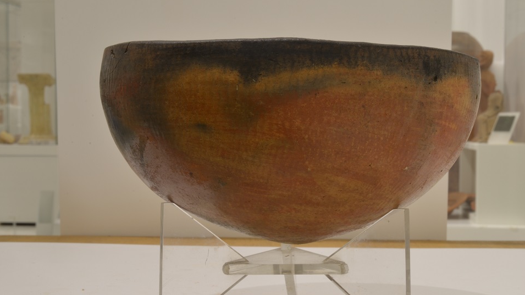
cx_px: 262
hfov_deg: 33.3
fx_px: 877
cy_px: 153
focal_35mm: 63
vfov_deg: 19.1
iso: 160
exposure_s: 1.6
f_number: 25
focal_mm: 40
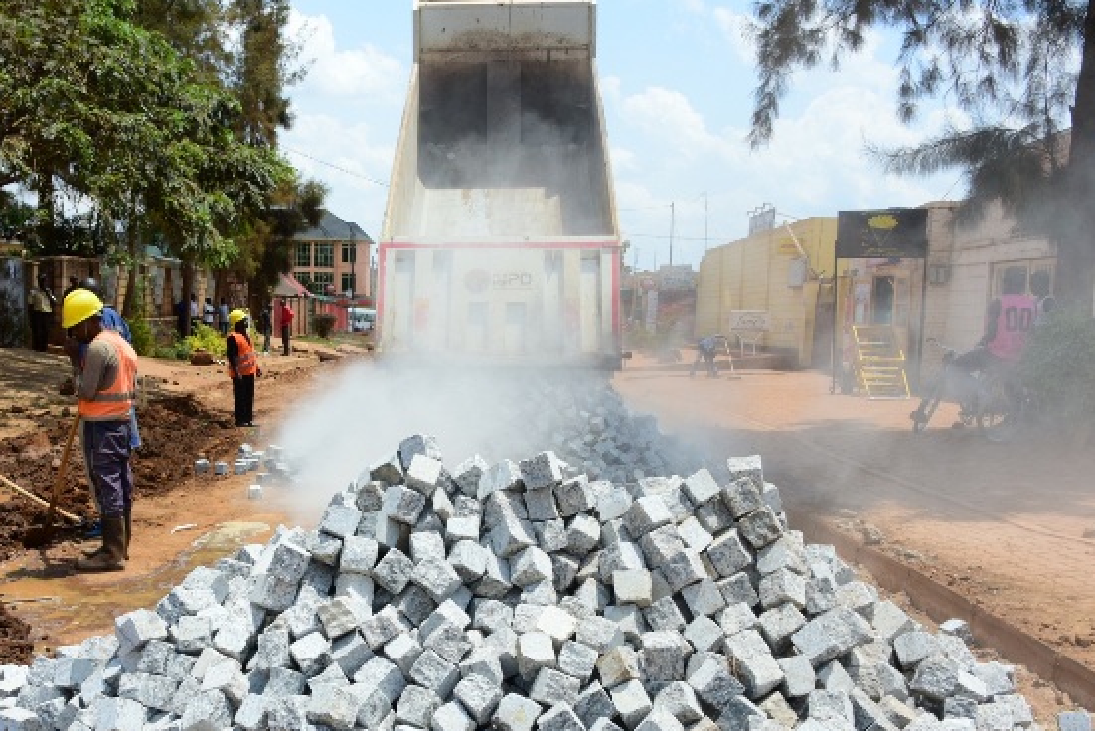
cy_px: 475
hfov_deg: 49.0
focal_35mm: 39
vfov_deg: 34.0
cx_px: 397
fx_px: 1187
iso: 320
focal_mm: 28
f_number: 14
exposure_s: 1/200
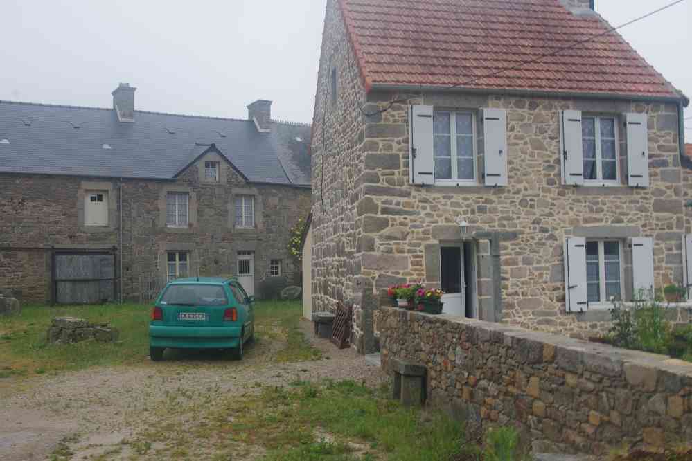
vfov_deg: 36.9
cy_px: 230
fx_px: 692
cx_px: 346
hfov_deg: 53.1
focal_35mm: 36
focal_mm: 24
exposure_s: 1/50
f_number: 10
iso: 200
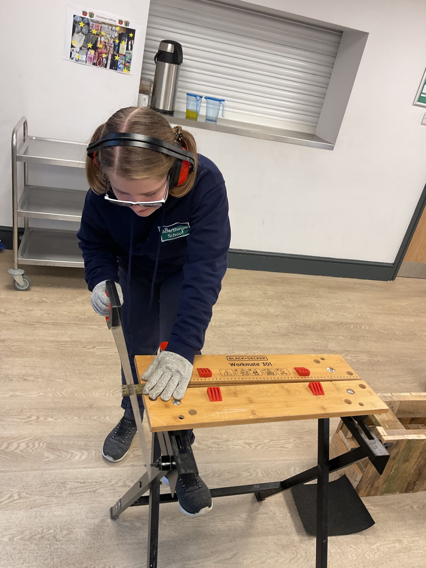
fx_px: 476
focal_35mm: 29
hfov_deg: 48.2
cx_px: 213
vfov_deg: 61.7
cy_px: 284
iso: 50
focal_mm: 3
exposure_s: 1/50
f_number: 1.8
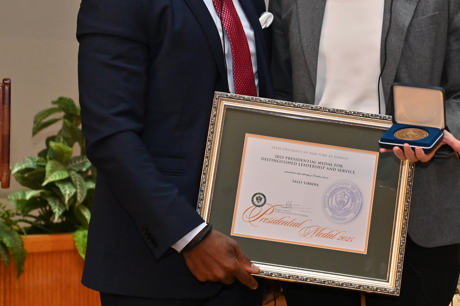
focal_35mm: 112
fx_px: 1430
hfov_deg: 18.2
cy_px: 53
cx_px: 307
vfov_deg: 12.2
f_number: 5
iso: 2500
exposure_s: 1/160
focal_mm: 66
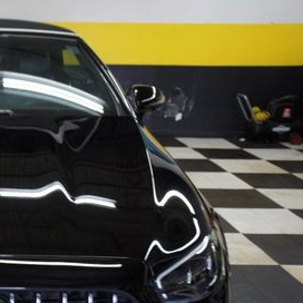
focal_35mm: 63
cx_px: -39
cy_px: 226
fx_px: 624
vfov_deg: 26.9
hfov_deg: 25.2
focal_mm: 21
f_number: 4
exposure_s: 1/40
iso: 320
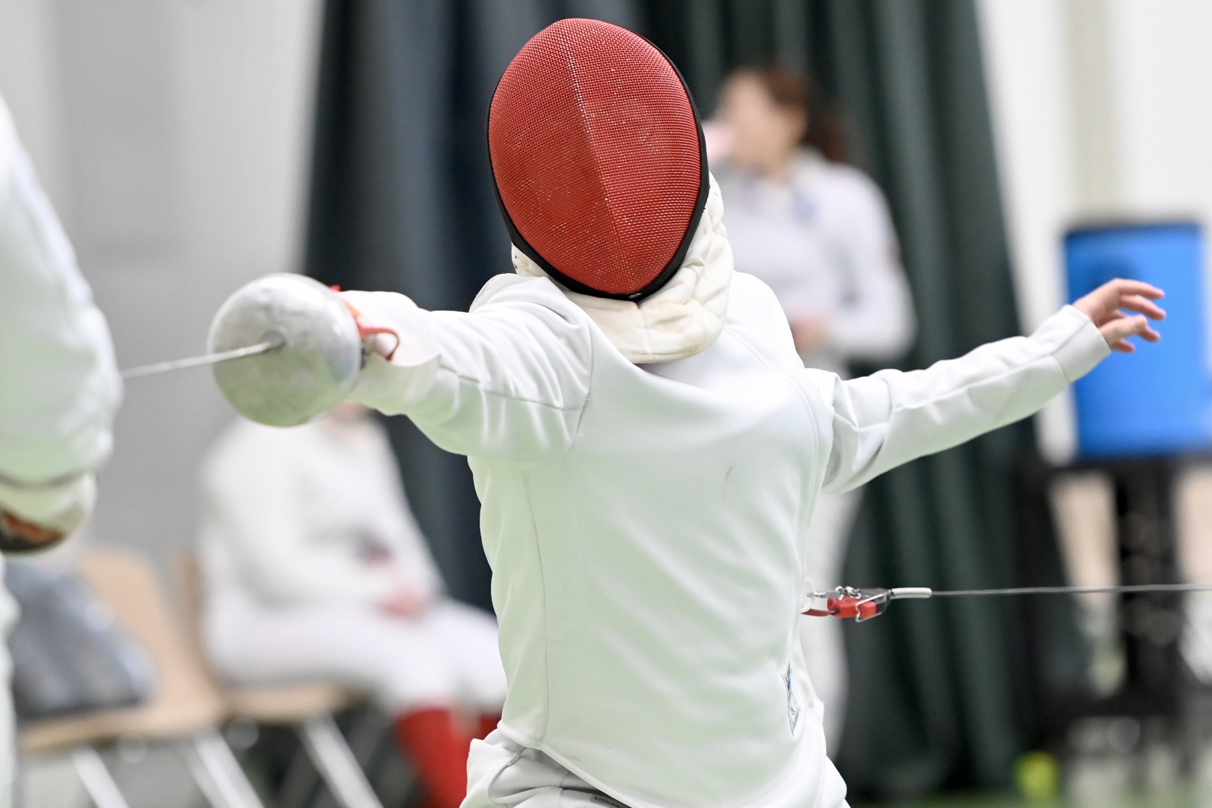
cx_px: 606
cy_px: 404
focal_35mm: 198
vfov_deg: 6.9
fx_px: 6665
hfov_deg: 10.4
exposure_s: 1/800
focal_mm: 165
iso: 5000
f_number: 2.8
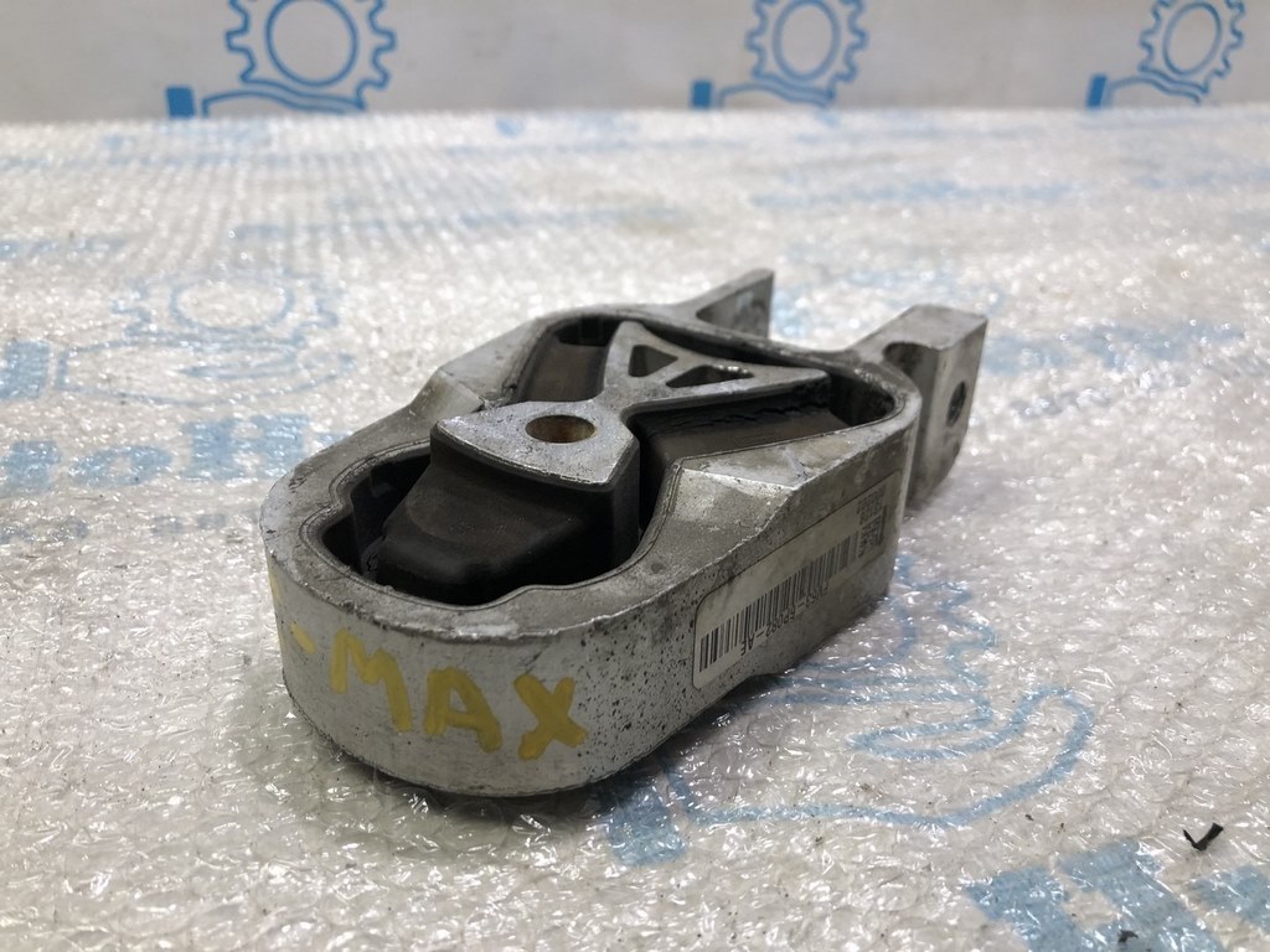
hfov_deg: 63.4
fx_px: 1027
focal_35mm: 28
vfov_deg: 49.7
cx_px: 635
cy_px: 476
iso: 32
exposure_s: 1/33
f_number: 1.8
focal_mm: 4
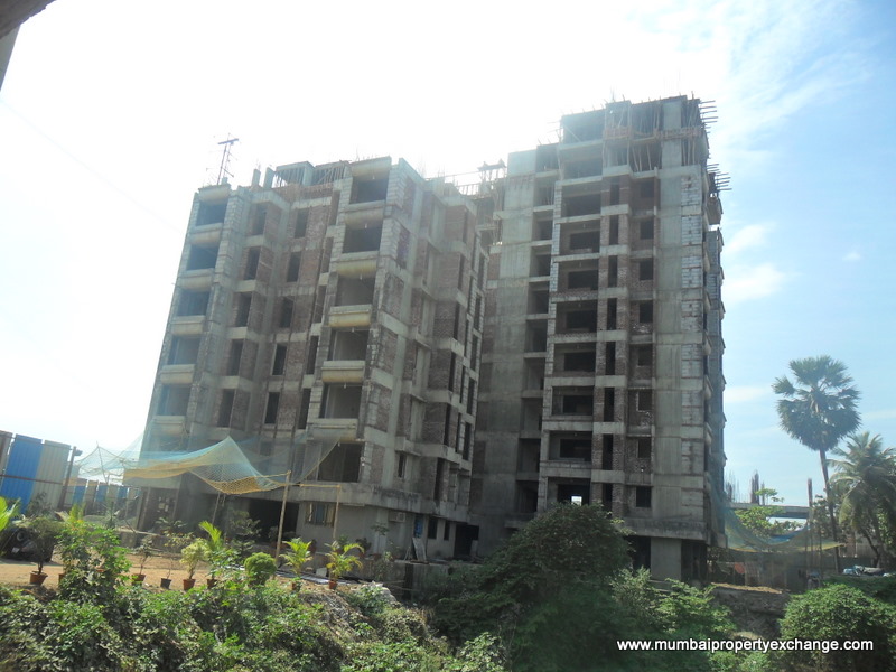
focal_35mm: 27
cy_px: 336
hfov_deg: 65.3
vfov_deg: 51.4
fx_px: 699
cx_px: 448
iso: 100
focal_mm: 4.9
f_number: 3.5
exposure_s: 1/1000
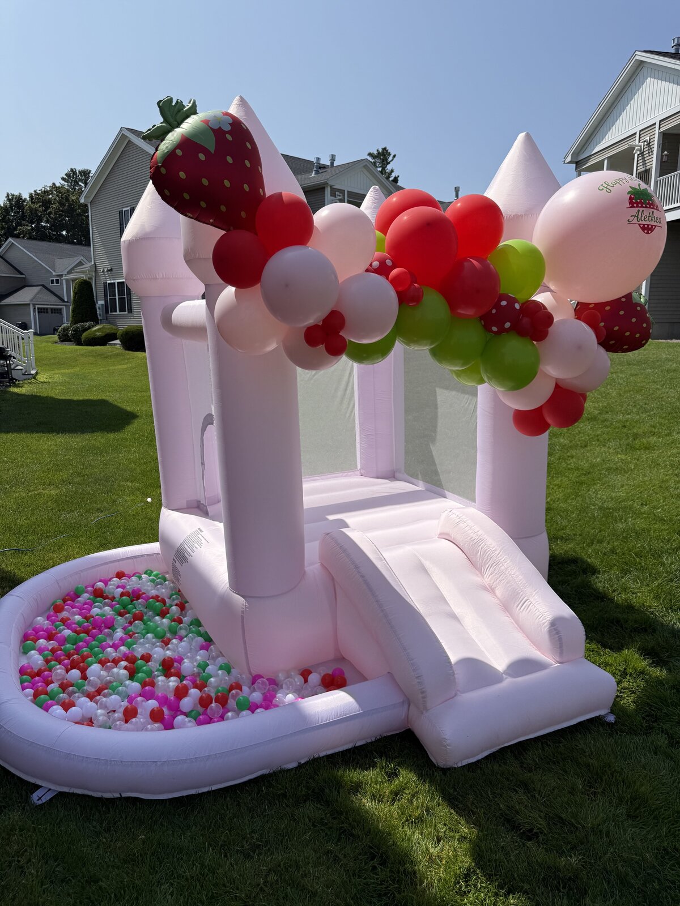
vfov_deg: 71.6
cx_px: 340
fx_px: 629
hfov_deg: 56.8
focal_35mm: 24
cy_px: 453
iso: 80
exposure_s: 1/7353
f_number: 1.78
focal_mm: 6.76
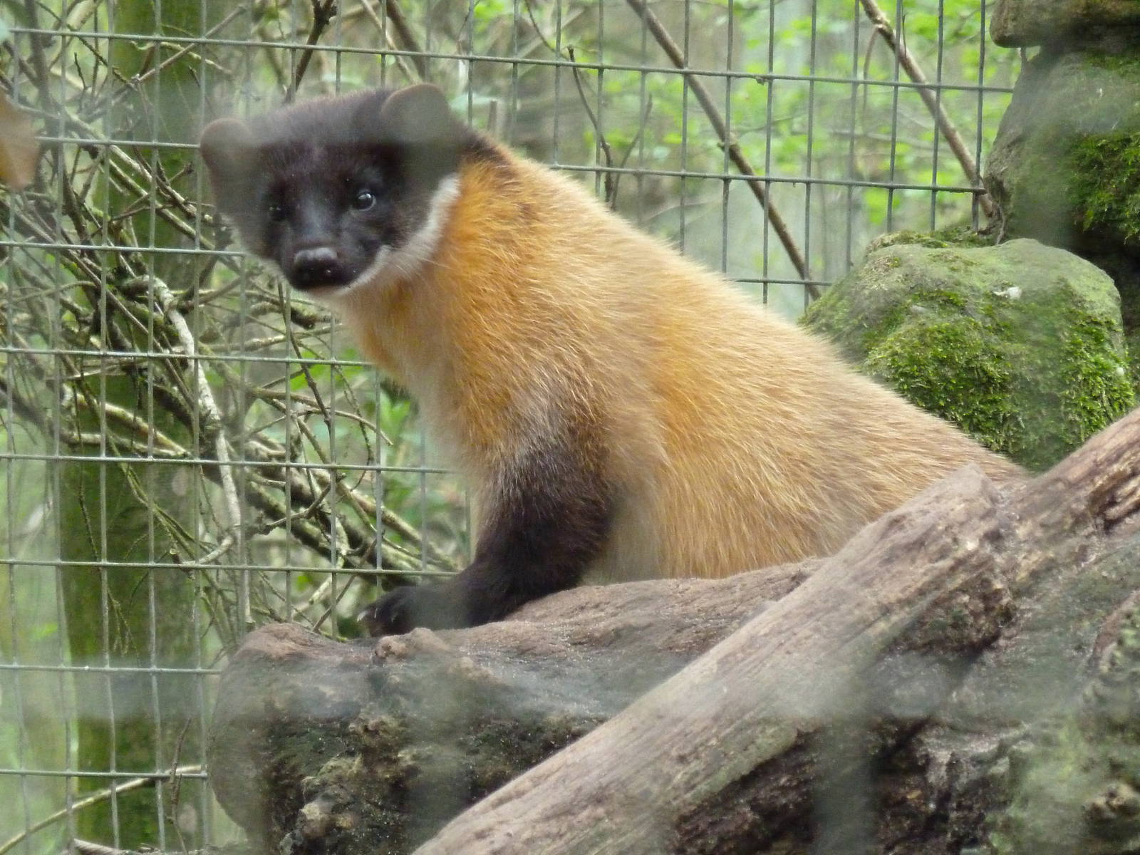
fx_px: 13140
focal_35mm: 399
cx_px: 570
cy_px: 428
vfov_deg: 3.7
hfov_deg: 5.0
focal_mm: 49.2
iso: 800
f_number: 4.9
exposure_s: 1/200
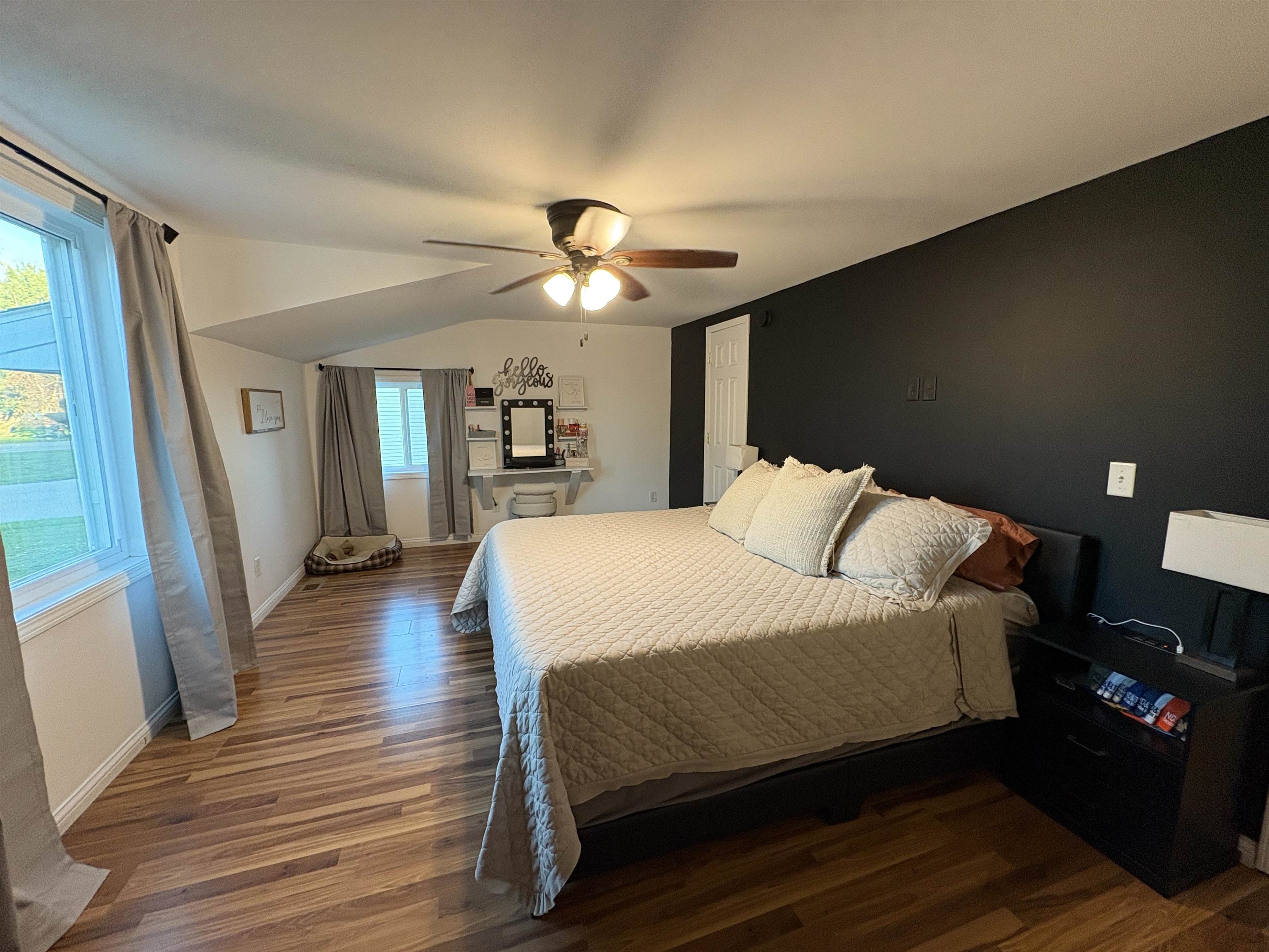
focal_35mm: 14
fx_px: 513
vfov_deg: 85.7
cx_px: 634
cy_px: 476
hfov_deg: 102.1
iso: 250
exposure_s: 1/60
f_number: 2.2
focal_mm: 2.22
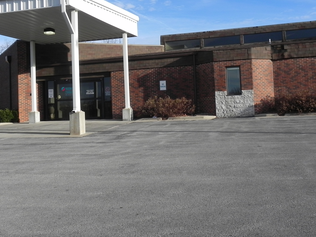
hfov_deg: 42.0
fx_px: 411
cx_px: 136
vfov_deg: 32.0
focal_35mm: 45
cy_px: 88
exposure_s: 1/457
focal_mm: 5.9
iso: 160
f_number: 5.6
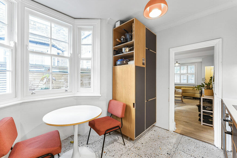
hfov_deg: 104.2
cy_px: 79
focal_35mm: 14
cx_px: 118
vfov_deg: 81.2
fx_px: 92
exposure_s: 1.6
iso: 100
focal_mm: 14
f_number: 13
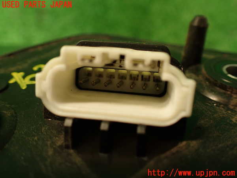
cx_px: 118
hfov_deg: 56.8
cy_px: 89
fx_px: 219
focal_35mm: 32
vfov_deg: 44.2
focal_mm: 5.79
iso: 200
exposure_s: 1/40
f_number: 2.4
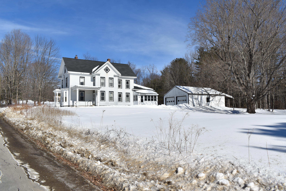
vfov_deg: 43.6
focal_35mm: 30
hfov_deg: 61.9
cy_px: 96
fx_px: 238
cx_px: 143
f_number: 10
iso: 100
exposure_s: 1/400
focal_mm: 20
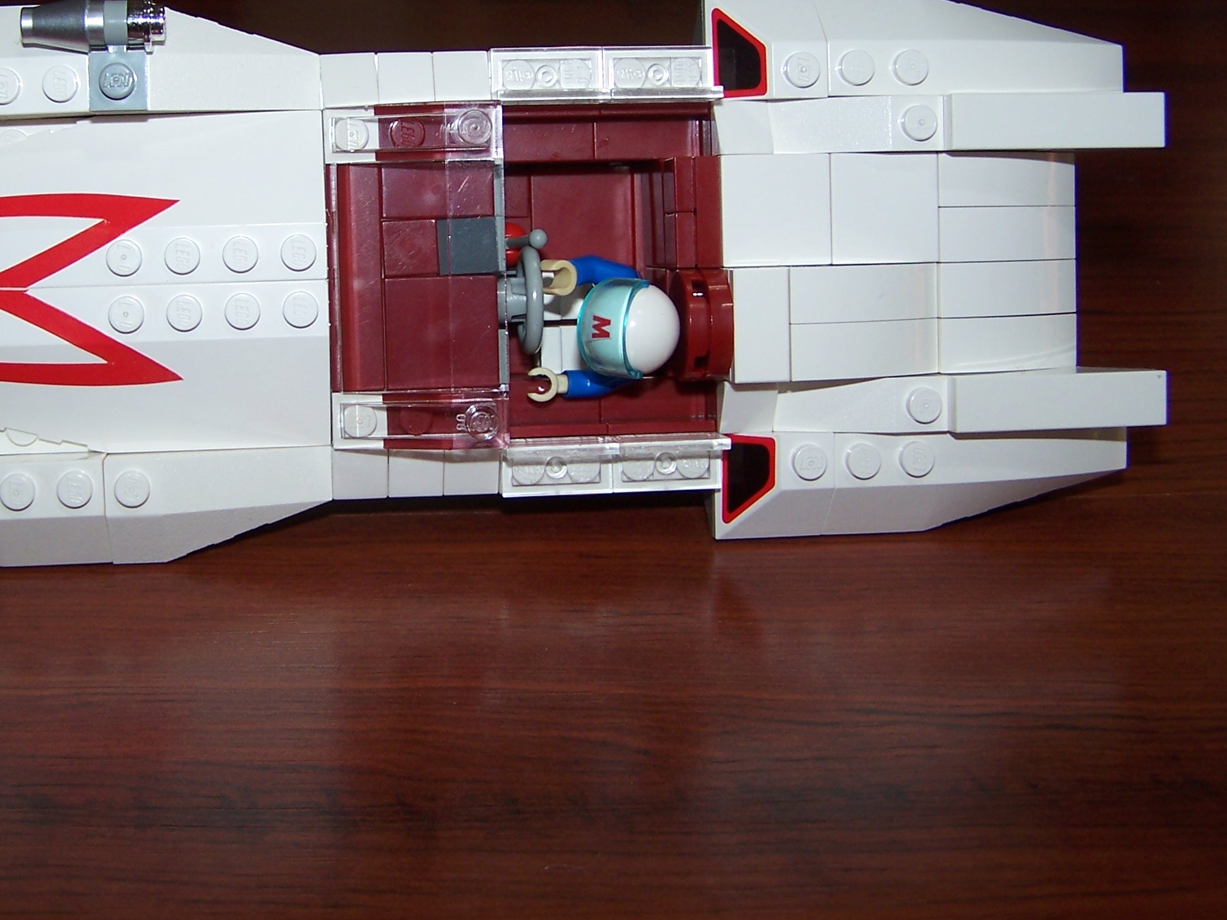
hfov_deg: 36.5
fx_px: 1843
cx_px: 430
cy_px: 321
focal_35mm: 52
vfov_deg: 27.9
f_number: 2.8
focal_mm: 6.3
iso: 80
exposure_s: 1/60
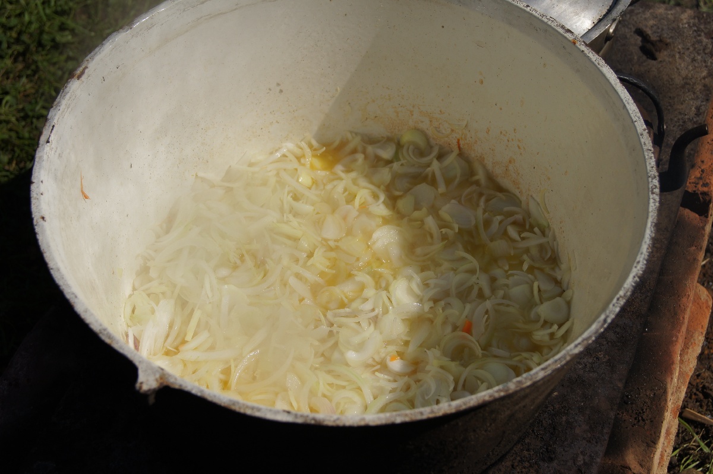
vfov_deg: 20.1
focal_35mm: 68
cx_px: 356
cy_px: 237
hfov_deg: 29.9
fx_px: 1336
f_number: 5.6
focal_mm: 45
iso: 100
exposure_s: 1/2000
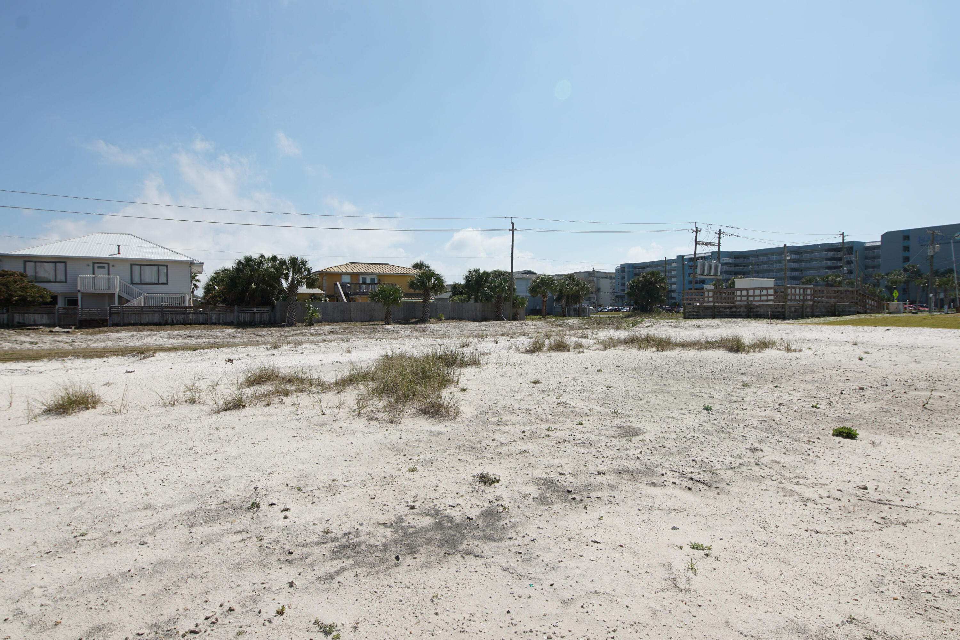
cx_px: 480
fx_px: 480
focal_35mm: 18
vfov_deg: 67.4
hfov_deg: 90.0
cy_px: 320
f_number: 8
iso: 100
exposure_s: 1/400
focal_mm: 12
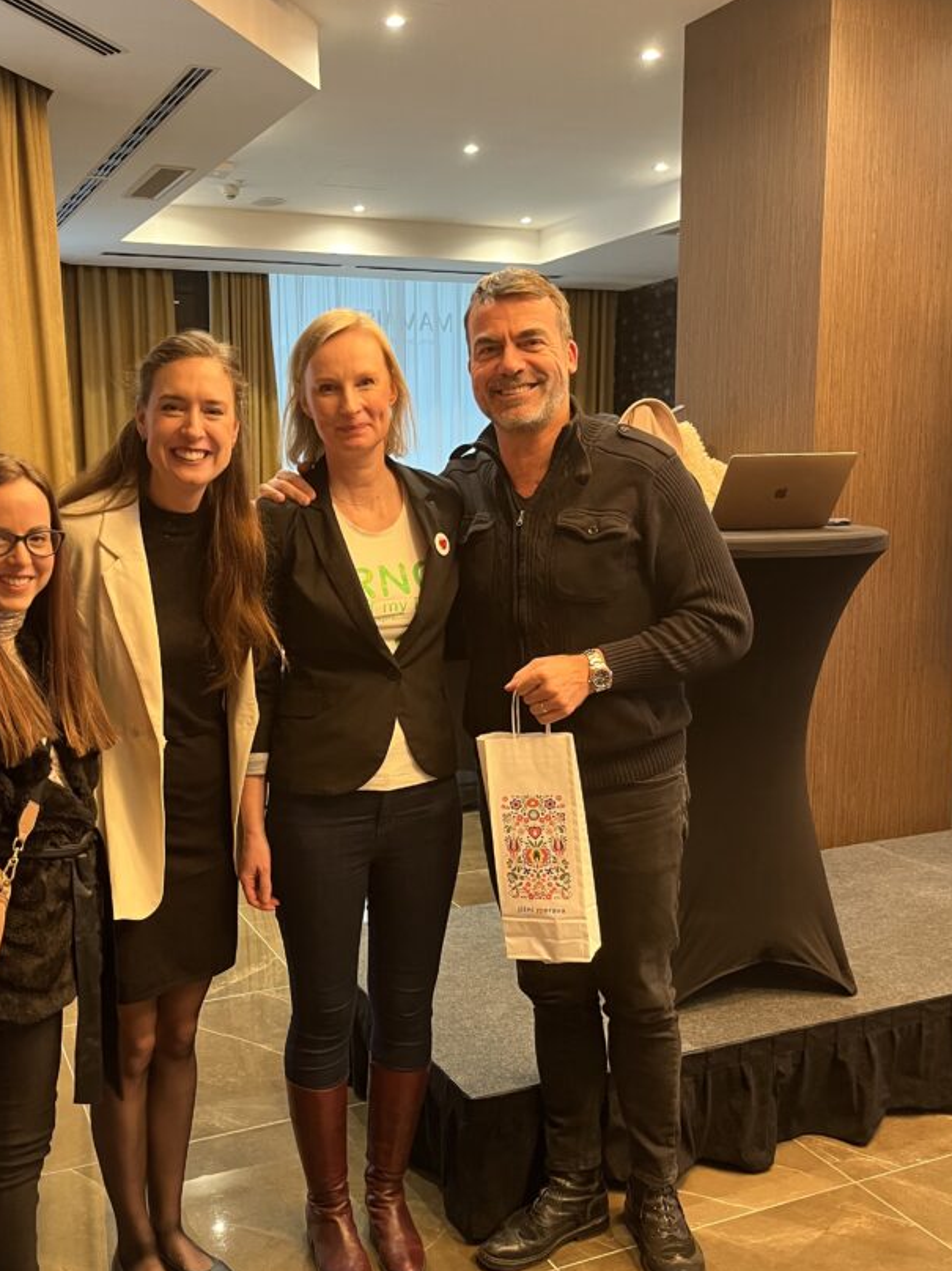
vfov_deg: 55.3
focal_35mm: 33
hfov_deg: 42.6
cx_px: 362
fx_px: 1210
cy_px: 673
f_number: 1.6
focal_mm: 5.1
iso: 250
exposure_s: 1/50
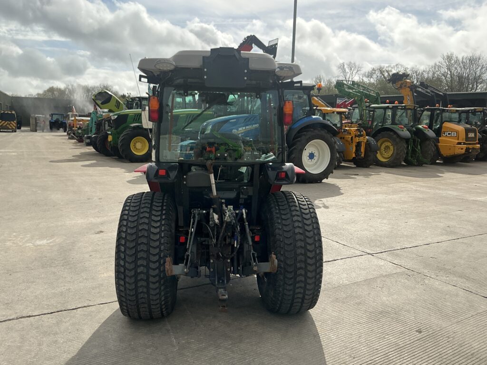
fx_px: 394
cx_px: 244
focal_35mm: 28
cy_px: 182
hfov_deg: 63.4
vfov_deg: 49.7
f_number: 1.8
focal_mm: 3
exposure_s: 1/2801
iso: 25
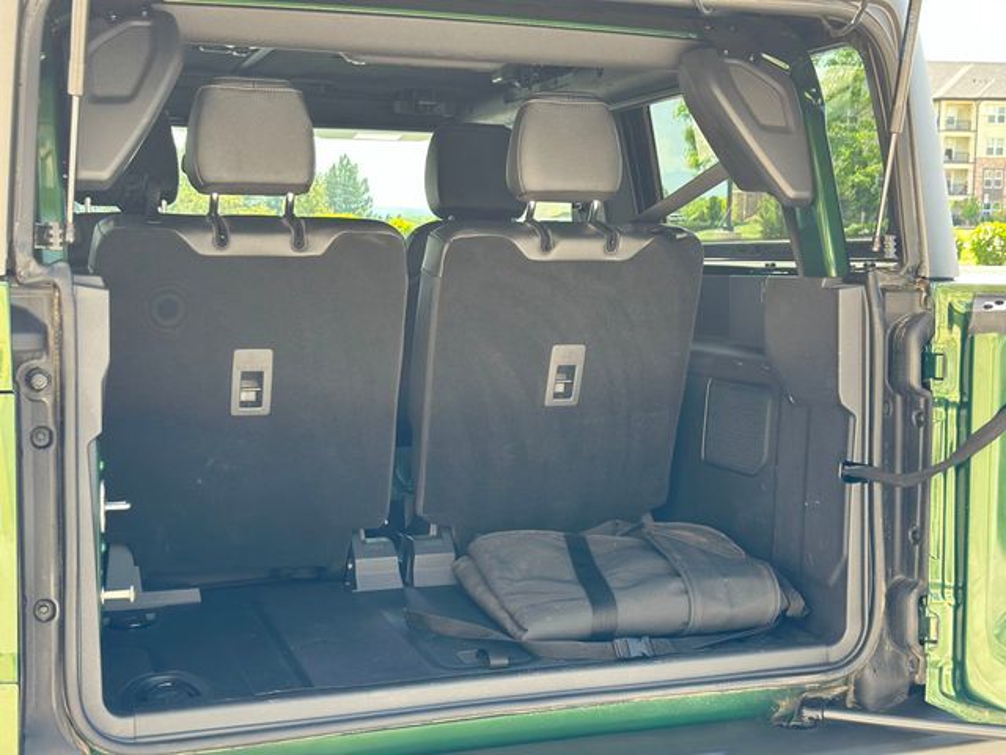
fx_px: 1395
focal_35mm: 48
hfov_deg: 39.7
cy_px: 378
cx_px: 503
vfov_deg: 30.3
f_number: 1.78
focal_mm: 6.86
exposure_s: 1/317
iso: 80
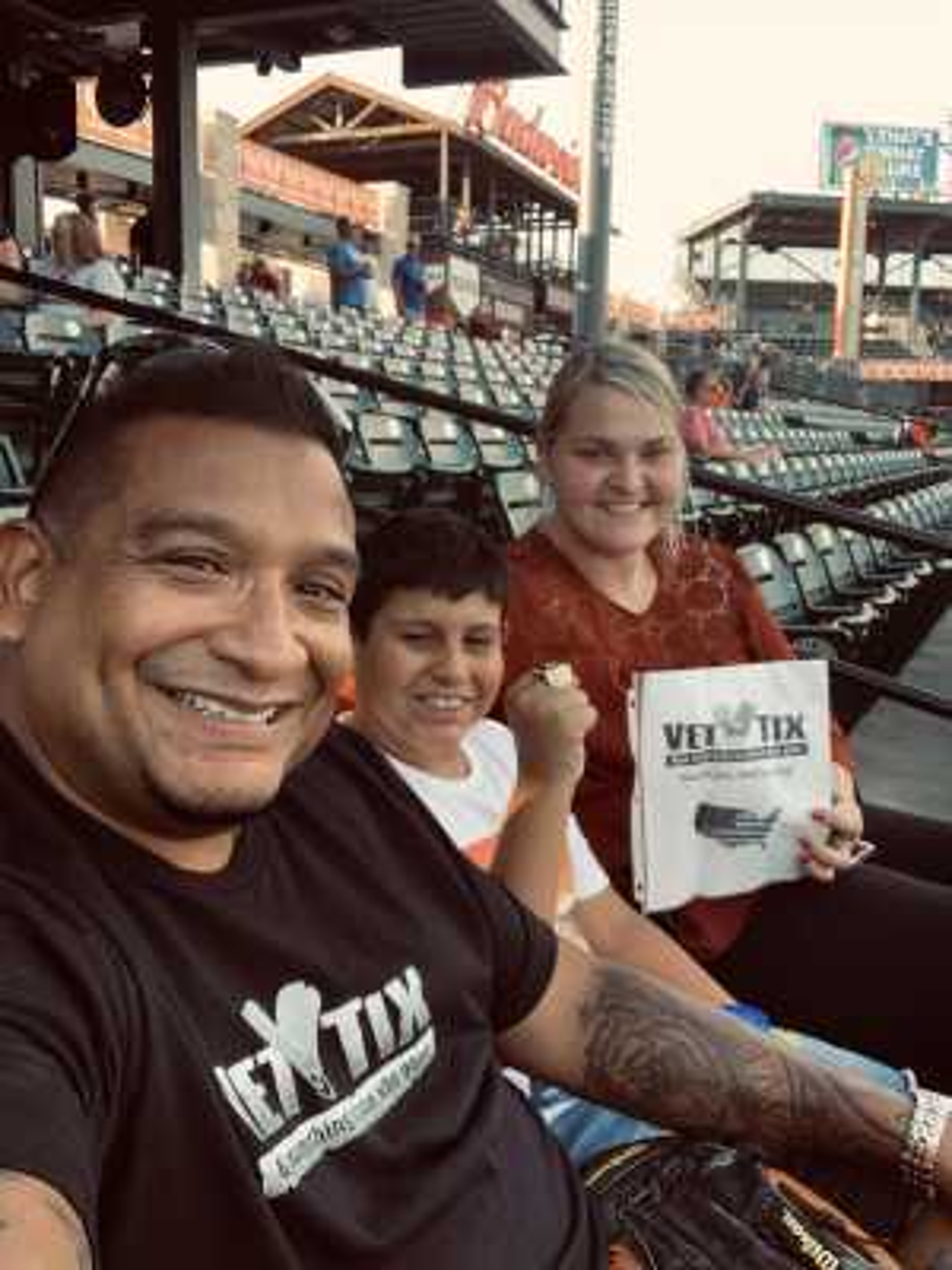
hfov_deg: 44.2
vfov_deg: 56.8
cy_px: 635
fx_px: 1173
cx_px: 476
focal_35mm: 32
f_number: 2.2
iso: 40
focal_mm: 2.87
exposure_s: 1/121
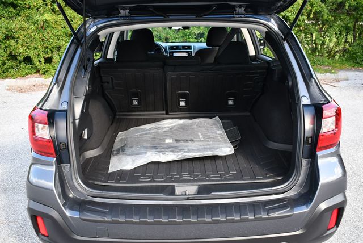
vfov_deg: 36.9
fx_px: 363
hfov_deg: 53.1
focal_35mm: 36
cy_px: 122
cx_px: 182
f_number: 3.5
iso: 400
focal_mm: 18
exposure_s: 1/250
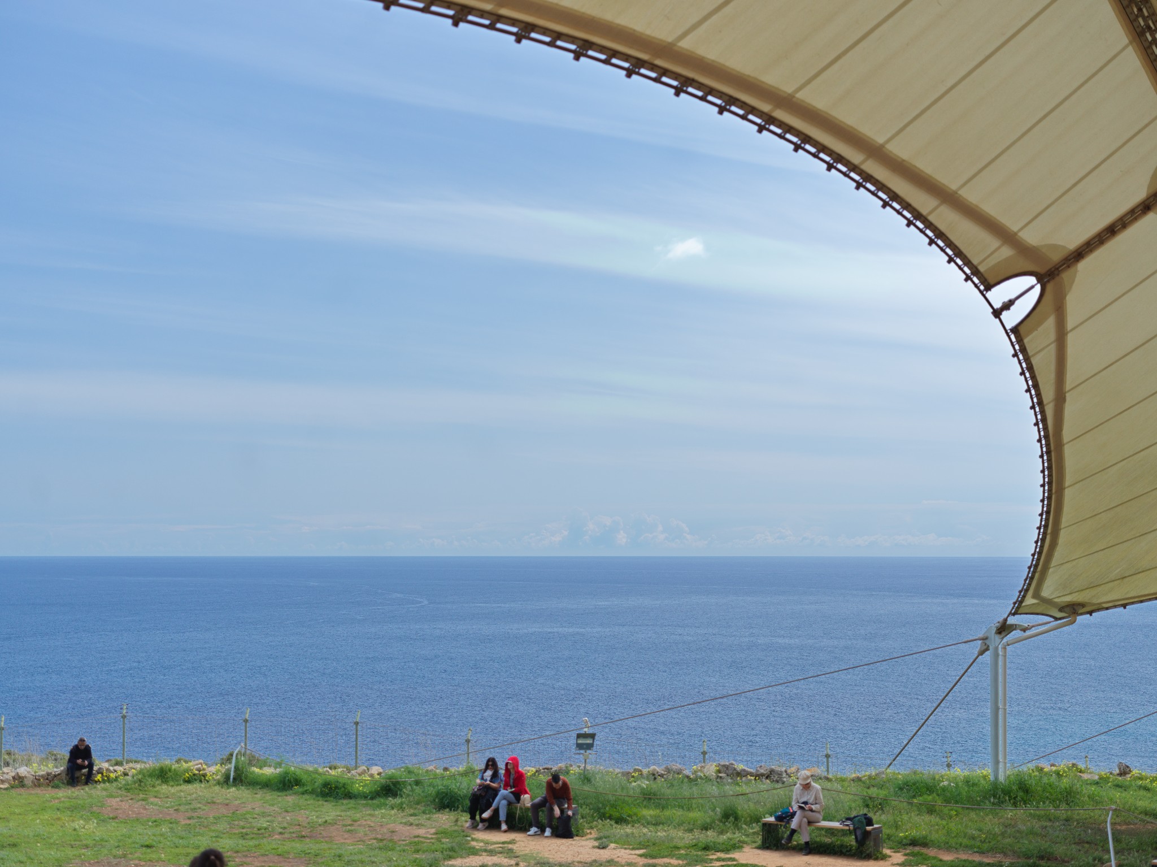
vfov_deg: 28.5
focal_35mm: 51
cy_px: 434
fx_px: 1704
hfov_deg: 37.5
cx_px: 578
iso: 400
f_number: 2.8
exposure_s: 1/2000
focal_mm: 65
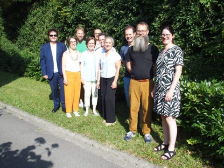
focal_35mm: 32
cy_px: 84
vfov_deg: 44.2
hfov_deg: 56.8
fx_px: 207
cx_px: 112
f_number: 4
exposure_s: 1/320
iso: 100
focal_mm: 6.7
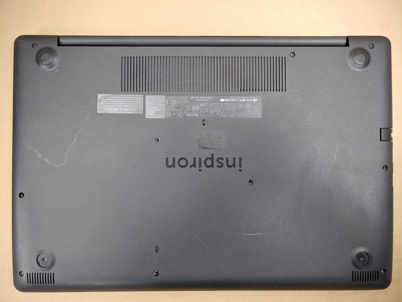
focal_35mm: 26
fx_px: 302
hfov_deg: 67.3
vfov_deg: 53.1
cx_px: 201
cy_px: 151
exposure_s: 1/60
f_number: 1.8
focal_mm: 4.36
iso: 50
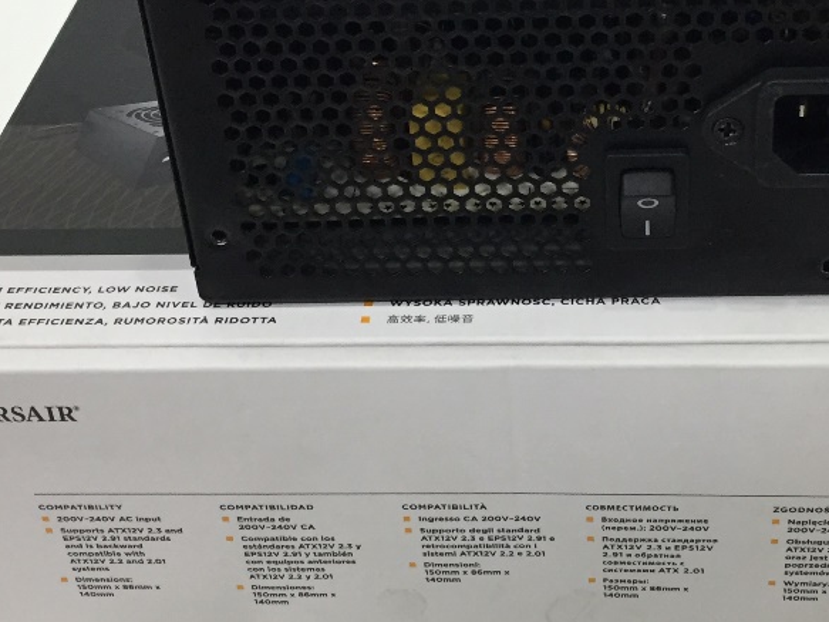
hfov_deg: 29.7
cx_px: 529
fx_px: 1556
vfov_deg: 22.3
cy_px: 147
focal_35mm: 65
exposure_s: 1/33
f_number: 2.2
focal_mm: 4.15
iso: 80
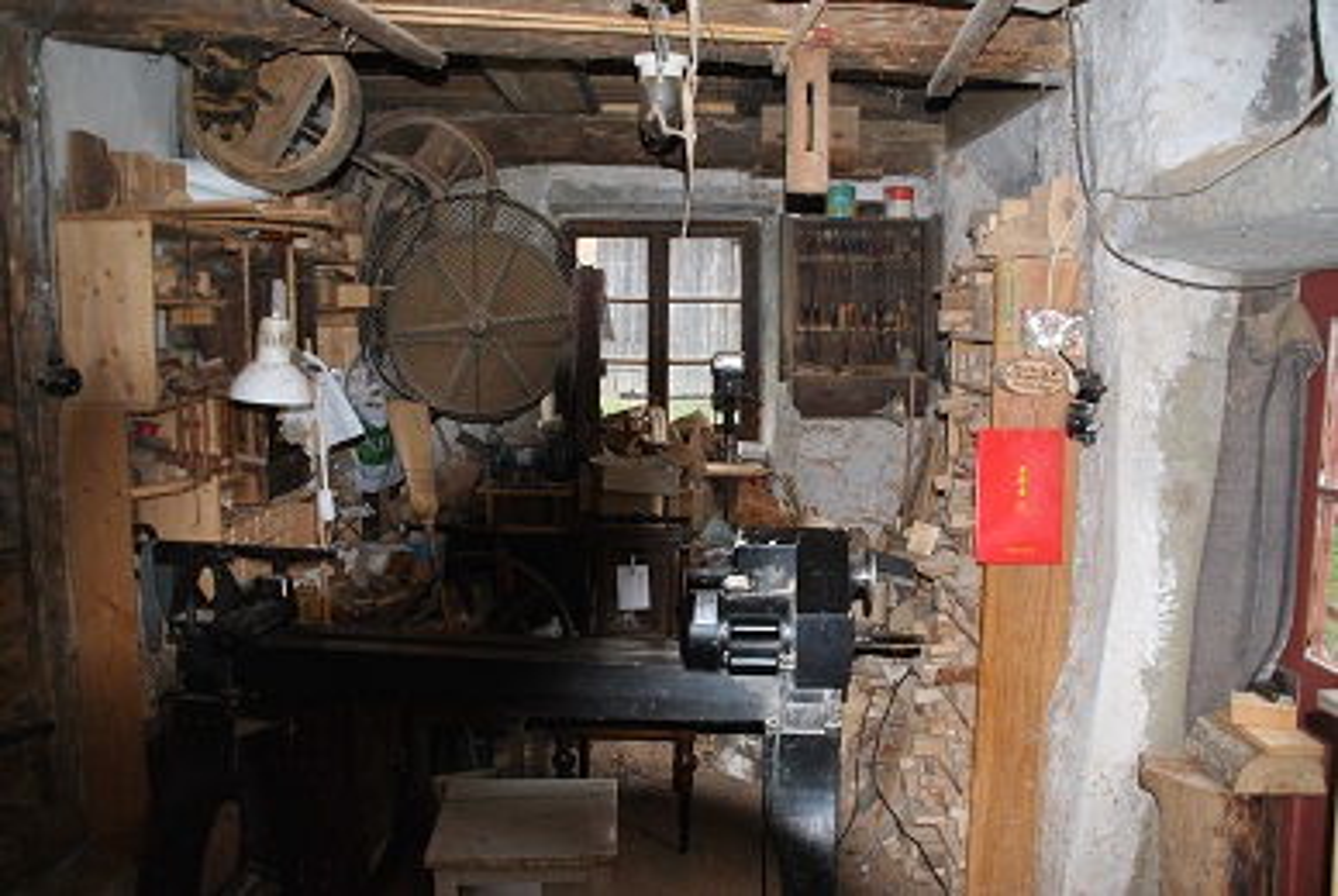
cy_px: 448
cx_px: 669
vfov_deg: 48.1
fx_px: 1005
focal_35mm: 27
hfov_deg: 67.3
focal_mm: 18
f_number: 3.5
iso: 200
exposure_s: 1/60
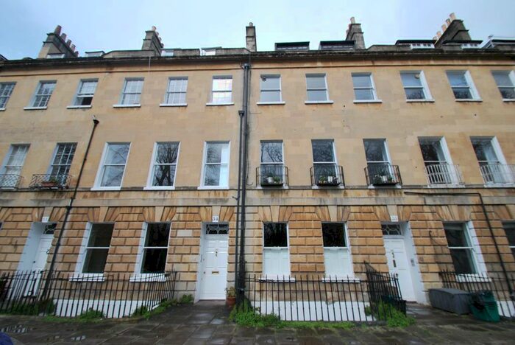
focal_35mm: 15
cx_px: 258
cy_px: 172
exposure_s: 1/250
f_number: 8
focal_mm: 10
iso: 100
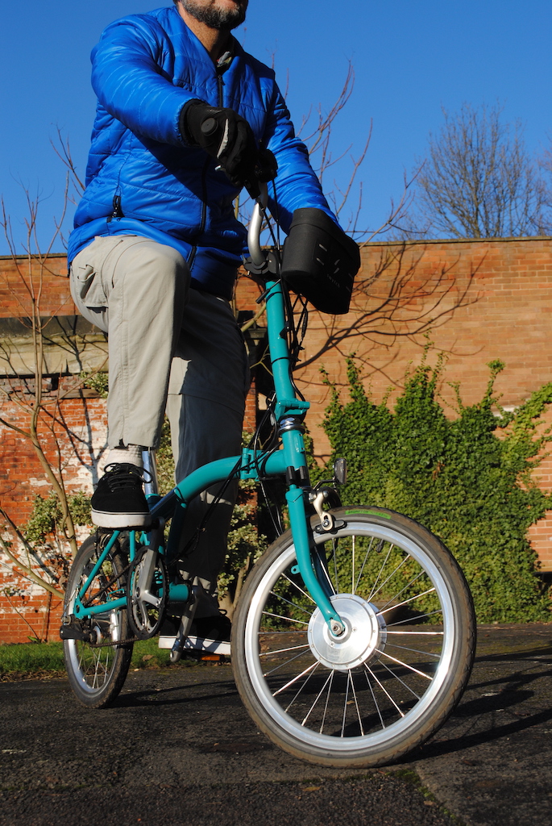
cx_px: 276
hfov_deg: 28.1
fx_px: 1101
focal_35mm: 48
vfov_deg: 41.1
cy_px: 413
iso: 200
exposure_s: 1/320
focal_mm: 32
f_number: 8
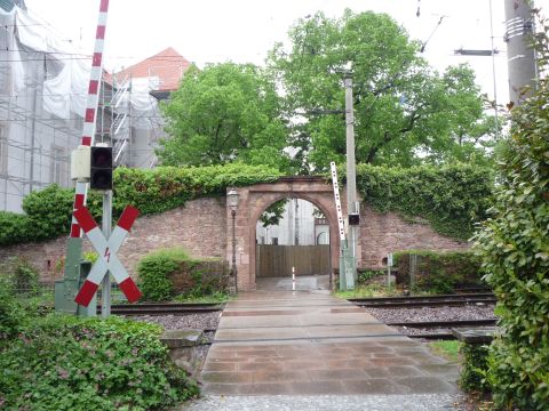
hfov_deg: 56.8
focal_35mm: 32
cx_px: 274
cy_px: 206
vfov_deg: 44.2
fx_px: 508
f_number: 4
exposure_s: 1/125
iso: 100
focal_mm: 5.2
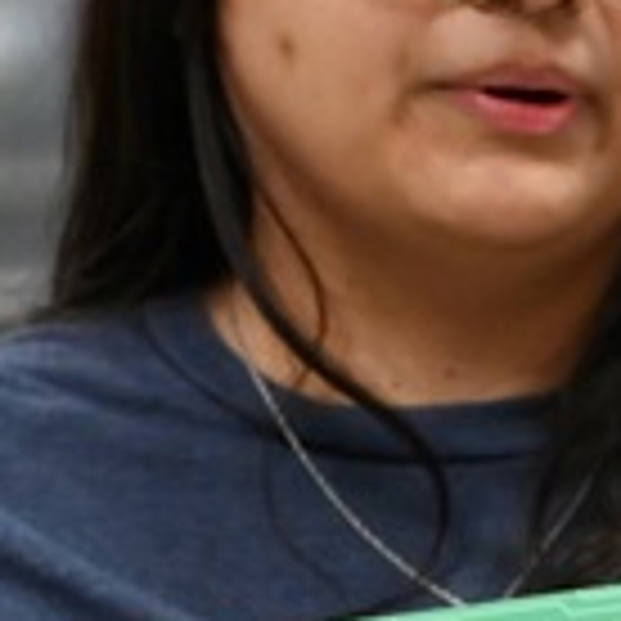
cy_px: 763
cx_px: 936
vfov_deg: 4.0
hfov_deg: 4.0
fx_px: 8951
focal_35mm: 441
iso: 2000
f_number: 2.8
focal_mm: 70
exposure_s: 1/320
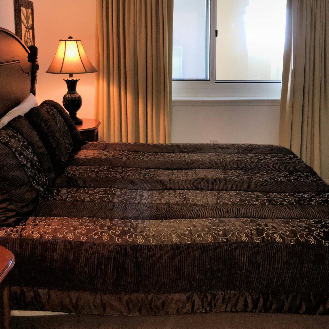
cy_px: 119
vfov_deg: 38.1
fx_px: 473
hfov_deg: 38.2
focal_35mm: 44
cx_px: 197
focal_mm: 3.99
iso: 80
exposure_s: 1/30
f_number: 1.8
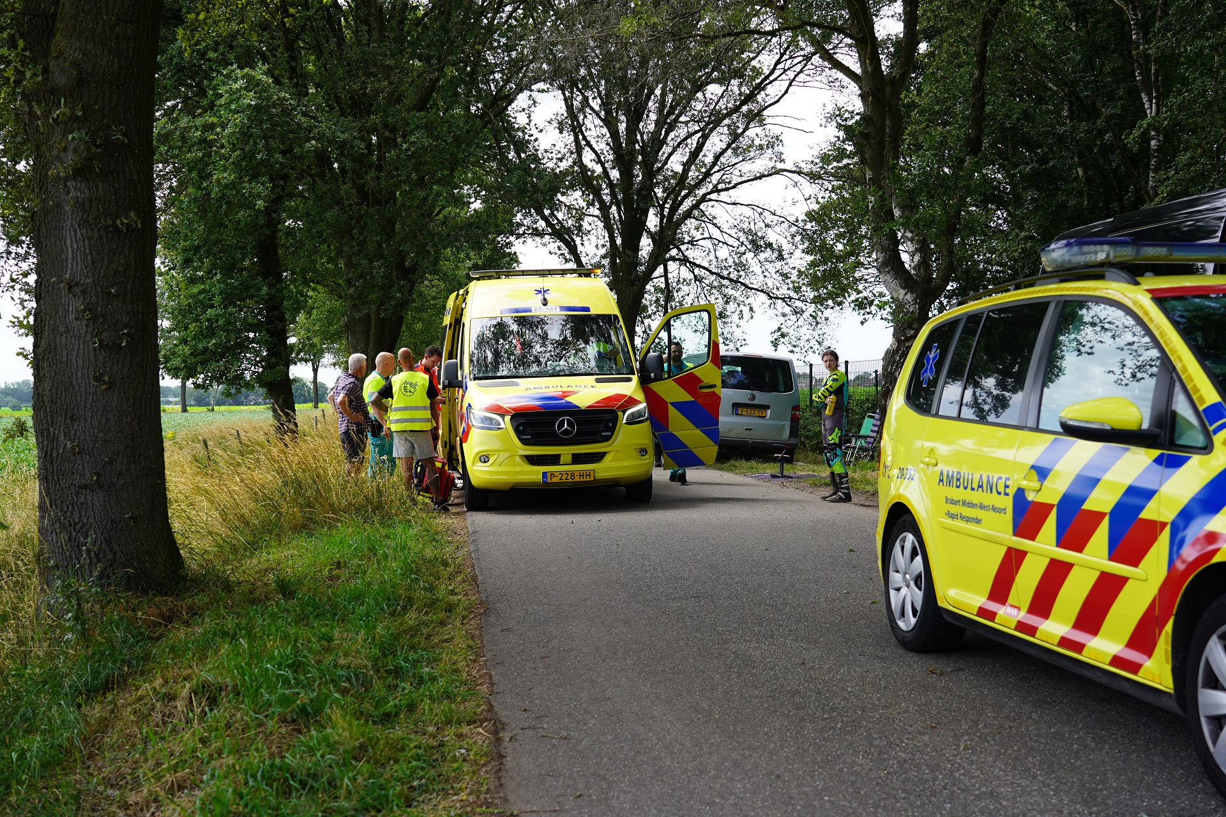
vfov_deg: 31.9
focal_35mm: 42
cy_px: 408
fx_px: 1430
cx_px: 613
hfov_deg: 46.4
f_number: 5
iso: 100
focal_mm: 42
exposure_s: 1/200
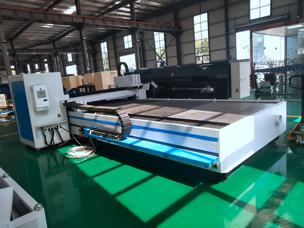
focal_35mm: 30
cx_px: 152
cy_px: 114
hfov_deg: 60.0
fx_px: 263
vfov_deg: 46.8
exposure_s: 1/107
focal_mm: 3.95
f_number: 1.8
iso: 51
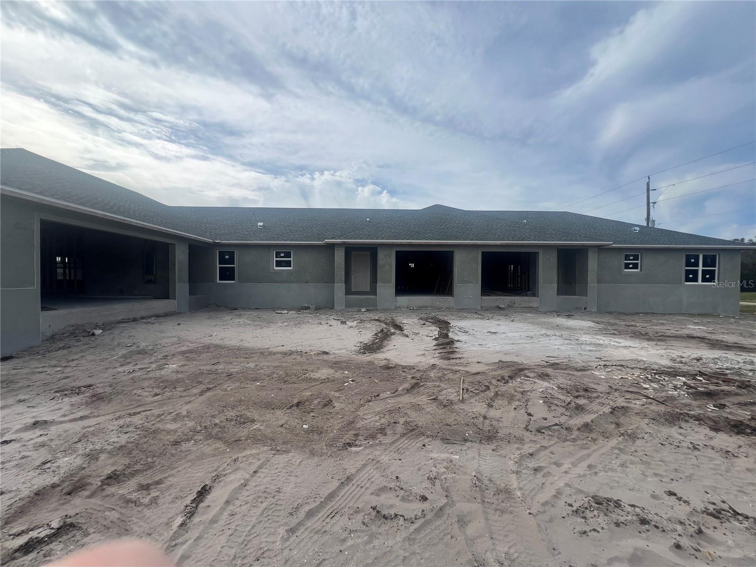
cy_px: 284
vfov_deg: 89.9
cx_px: 378
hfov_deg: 106.2
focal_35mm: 13
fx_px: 284
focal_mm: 1.57
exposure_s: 1/1980
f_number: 1.8
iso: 32
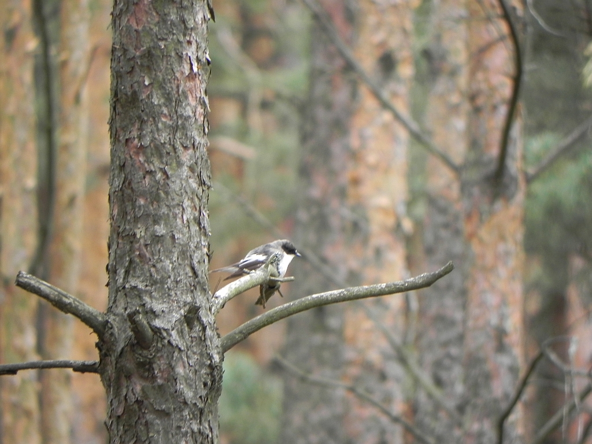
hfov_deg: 2.9
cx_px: 296
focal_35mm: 678
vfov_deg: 2.2
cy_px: 222
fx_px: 11595
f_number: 5
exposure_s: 1/68.1
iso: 160
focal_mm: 120
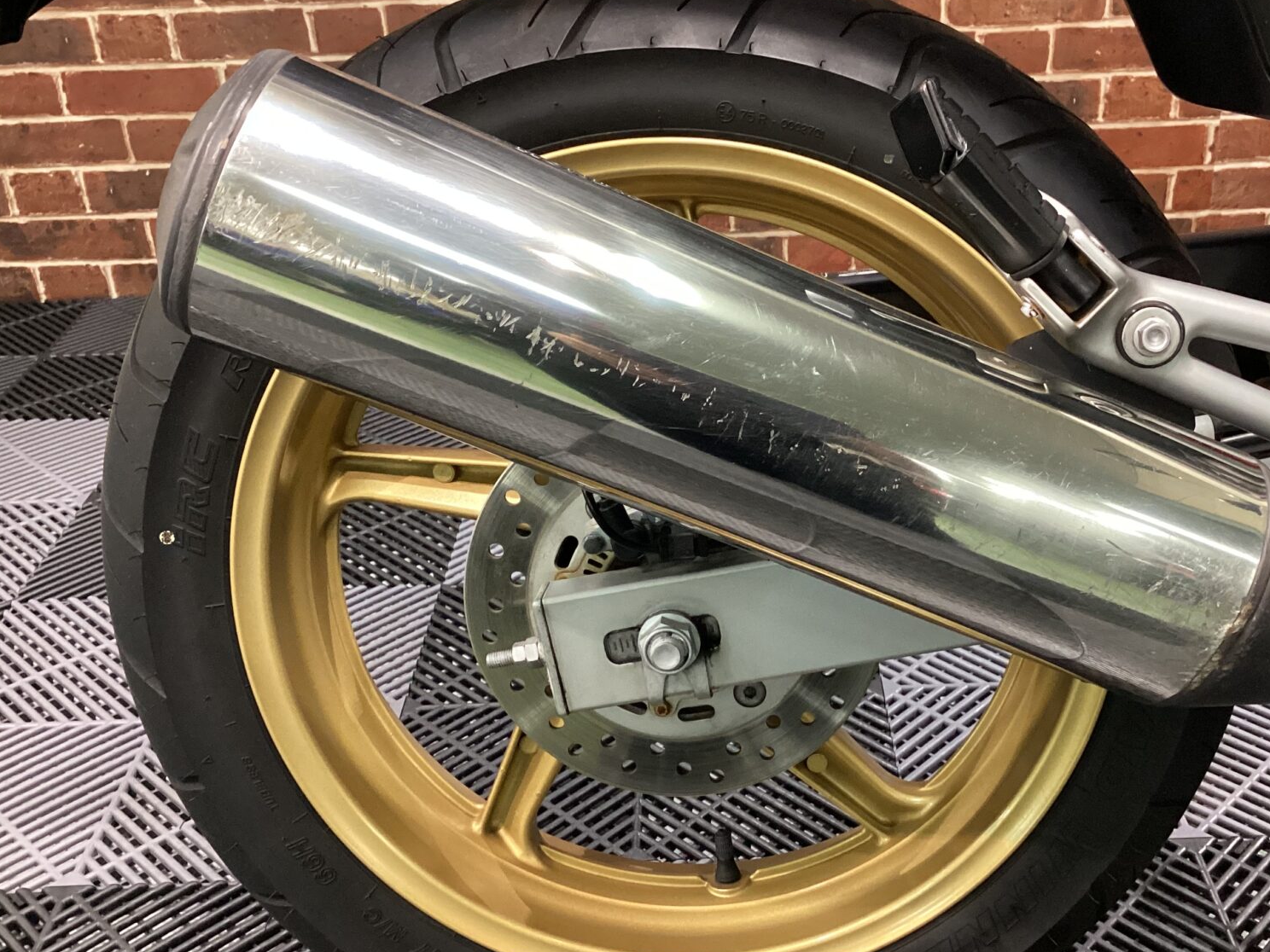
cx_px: 747
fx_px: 1468
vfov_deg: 35.9
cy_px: 509
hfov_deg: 46.6
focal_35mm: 40
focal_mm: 3.3
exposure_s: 1/40
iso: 320
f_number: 2.4
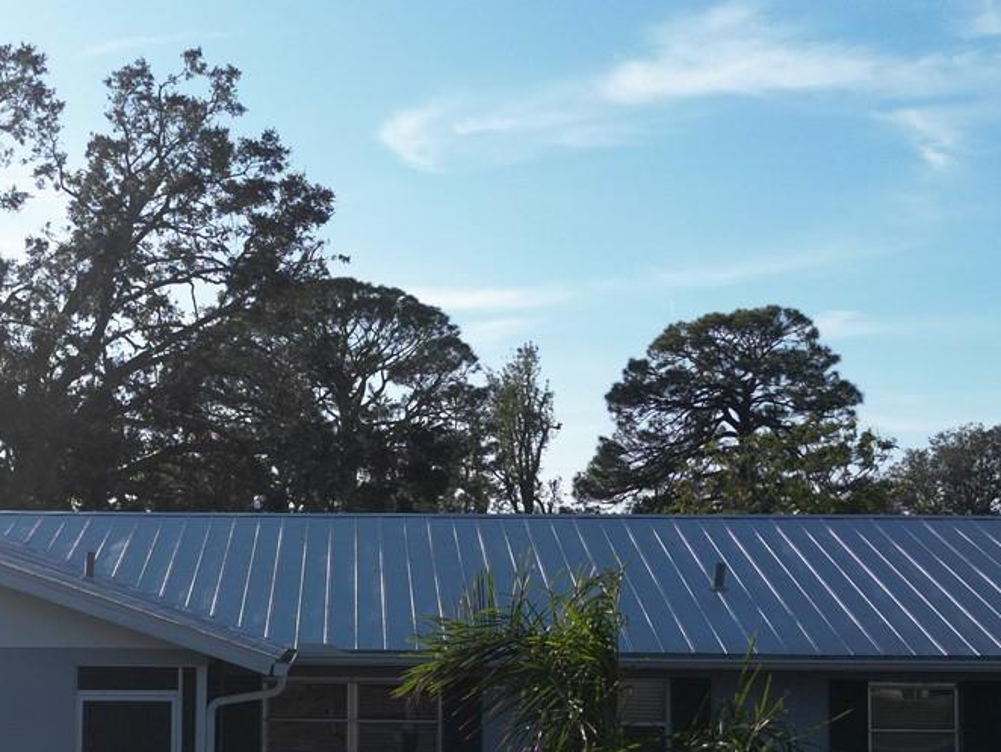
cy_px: 516
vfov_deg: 25.1
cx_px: 324
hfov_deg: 32.9
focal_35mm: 58
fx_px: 1678
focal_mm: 6.72
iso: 110
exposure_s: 1/3200
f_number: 1.7
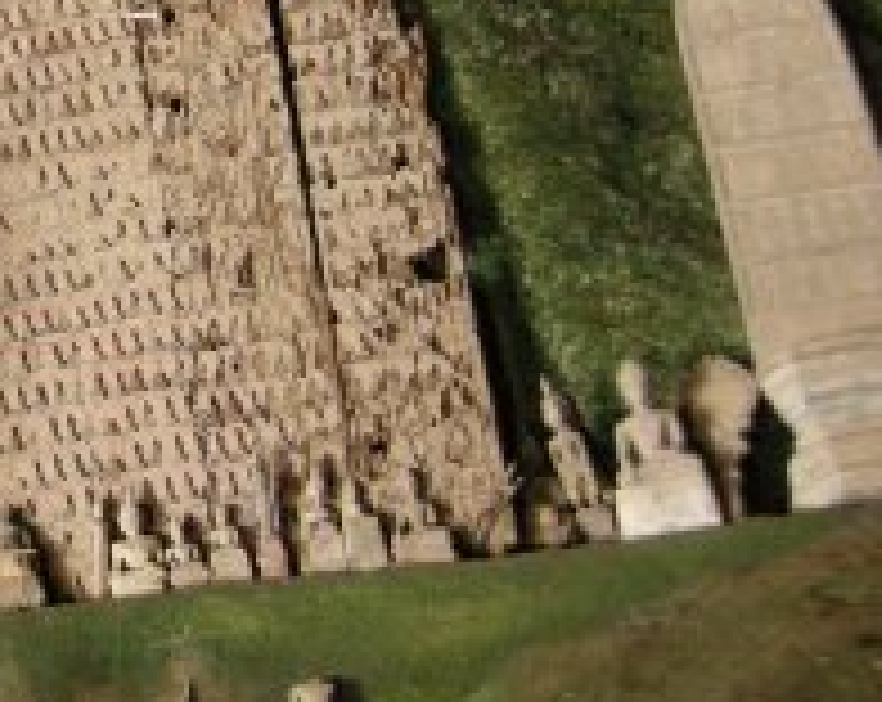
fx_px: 2996
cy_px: 225
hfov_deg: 15.4
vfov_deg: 13.3
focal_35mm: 115
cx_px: -450
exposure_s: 1/3.4
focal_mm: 7.5
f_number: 2.7
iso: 400
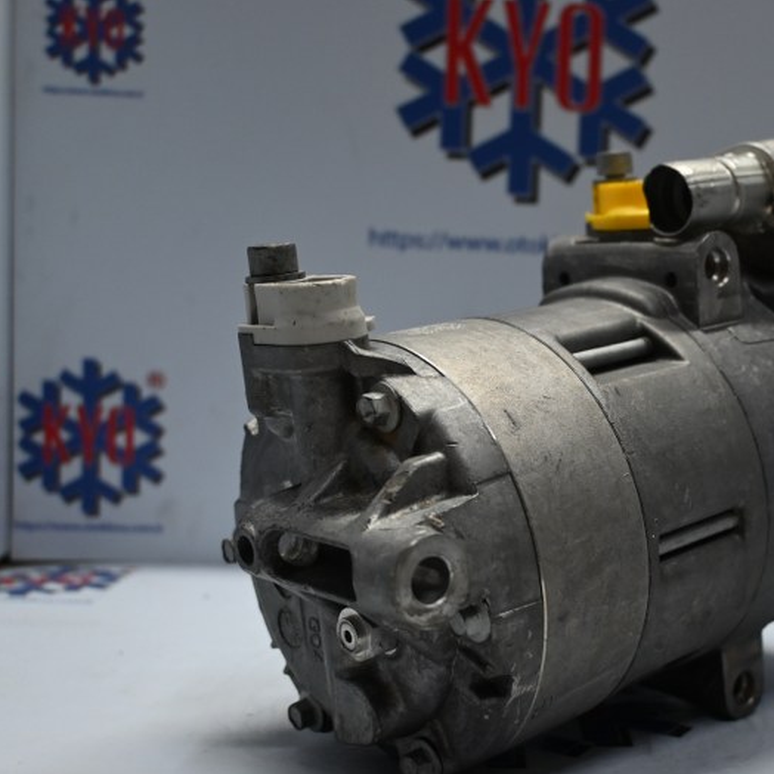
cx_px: 561
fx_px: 1231
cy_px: 392
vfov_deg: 34.9
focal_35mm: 49
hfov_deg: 34.3
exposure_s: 1/125
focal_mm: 25
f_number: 4.2
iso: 800
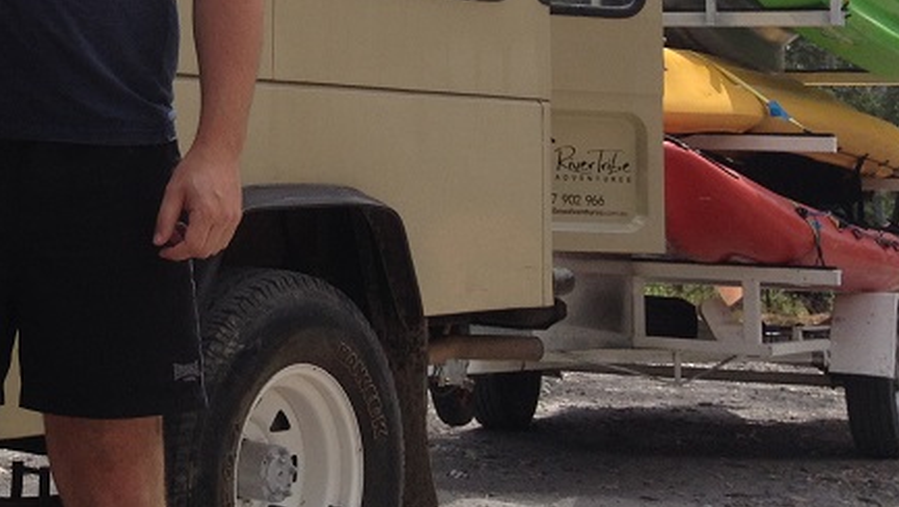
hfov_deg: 23.2
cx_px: -2
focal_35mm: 88
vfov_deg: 13.3
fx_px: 2099
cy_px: -135
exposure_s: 1/812
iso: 50
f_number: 2.4
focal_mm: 4.28
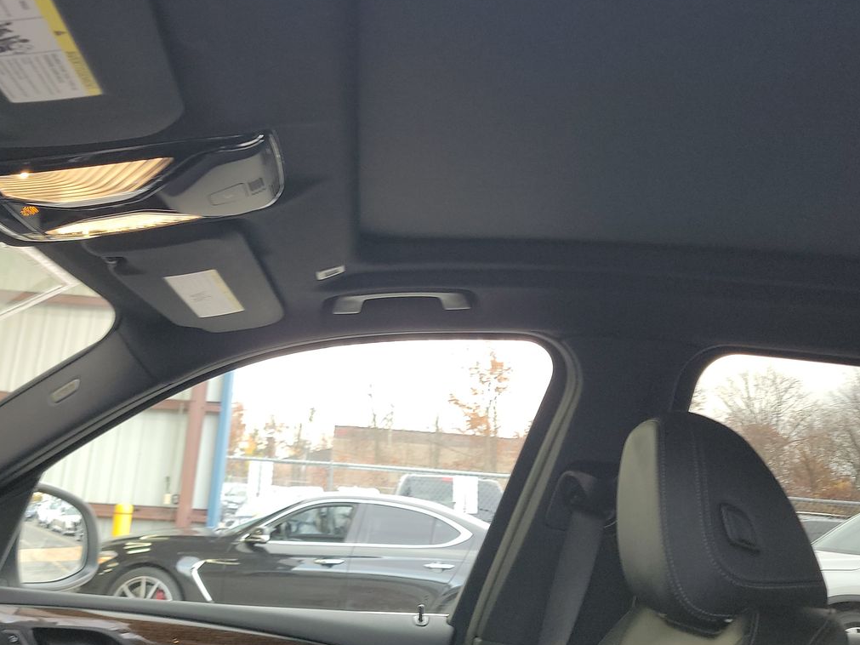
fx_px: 944
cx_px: 388
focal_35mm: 38
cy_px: 157
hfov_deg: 48.9
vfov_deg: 36.8
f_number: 1.8
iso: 254
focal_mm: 6.7
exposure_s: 1/59
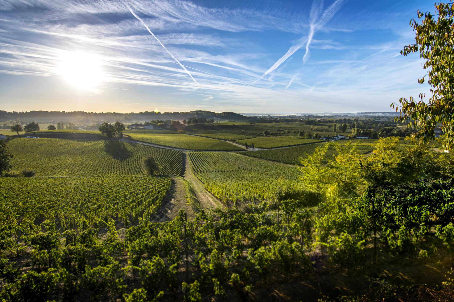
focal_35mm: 16
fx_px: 208
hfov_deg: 95.0
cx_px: 227
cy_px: 151
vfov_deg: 72.1
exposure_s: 1/1250
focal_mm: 11
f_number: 6.3
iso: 200
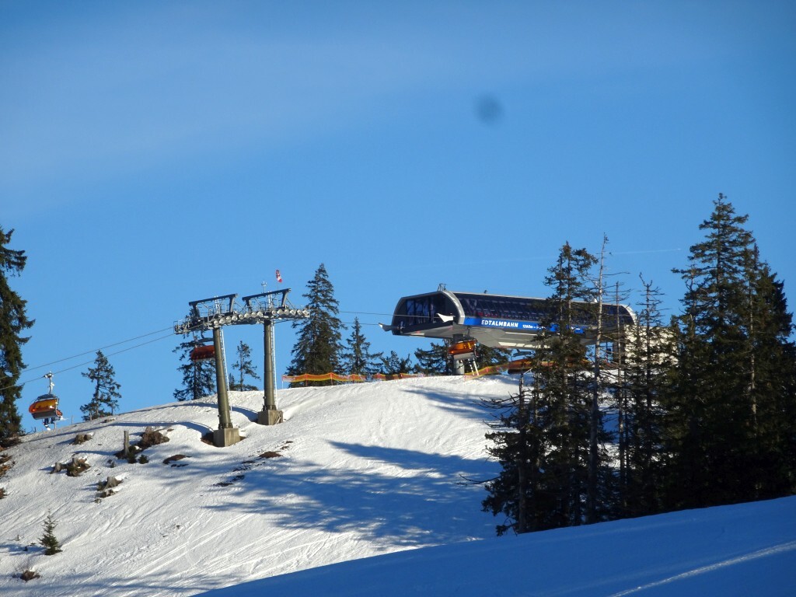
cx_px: 398
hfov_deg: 8.0
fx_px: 5680
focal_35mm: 247
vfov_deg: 6.0
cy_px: 298
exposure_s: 1/500
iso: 80
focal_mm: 42.14
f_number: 6.3
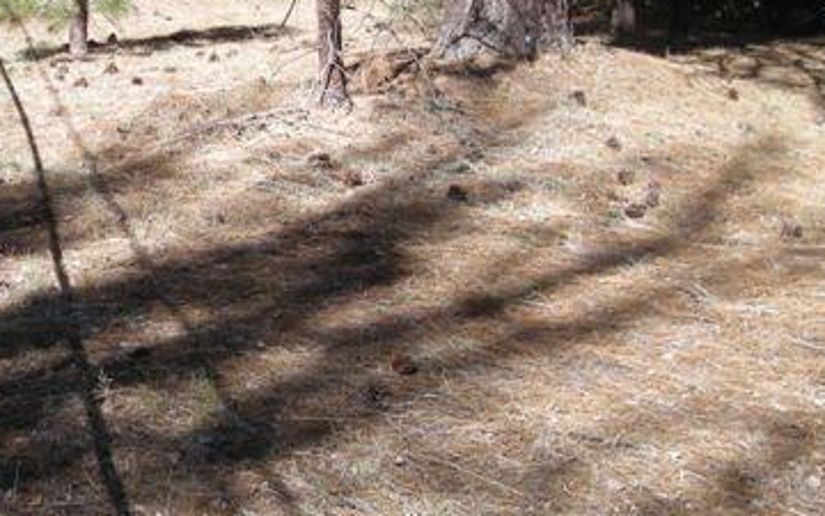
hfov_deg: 30.5
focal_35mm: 66
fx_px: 1484
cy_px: 186
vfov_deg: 19.7
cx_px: 192
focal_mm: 5.7
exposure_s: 1/375
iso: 50
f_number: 2.8
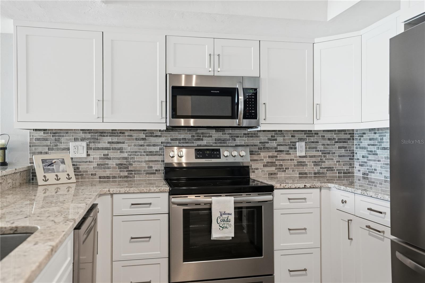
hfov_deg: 63.7
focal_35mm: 29
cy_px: 142
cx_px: 212
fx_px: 342
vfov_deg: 44.9
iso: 2000
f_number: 3.5
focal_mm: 29
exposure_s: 1/500
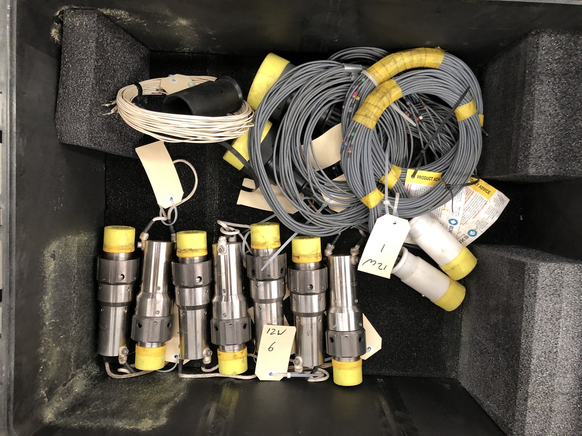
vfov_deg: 49.7
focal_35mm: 28
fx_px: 471
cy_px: 218
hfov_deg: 63.4
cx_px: 291
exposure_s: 1/15
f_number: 1.8
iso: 64
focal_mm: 3.99
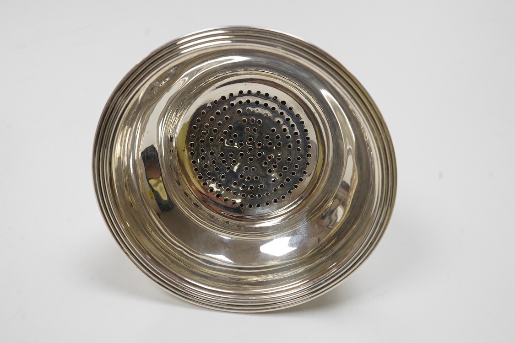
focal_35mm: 45
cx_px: 258
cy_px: 172
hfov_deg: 43.6
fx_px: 644
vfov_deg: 29.9
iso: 2500
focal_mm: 30
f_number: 20
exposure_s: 1/100
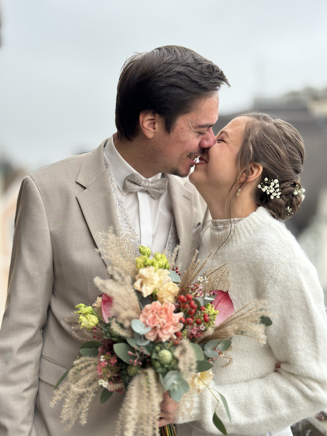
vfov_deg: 39.7
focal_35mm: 48
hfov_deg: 30.3
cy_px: 218
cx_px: 164
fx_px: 605
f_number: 1.78
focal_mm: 6.86
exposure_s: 1/612
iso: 80
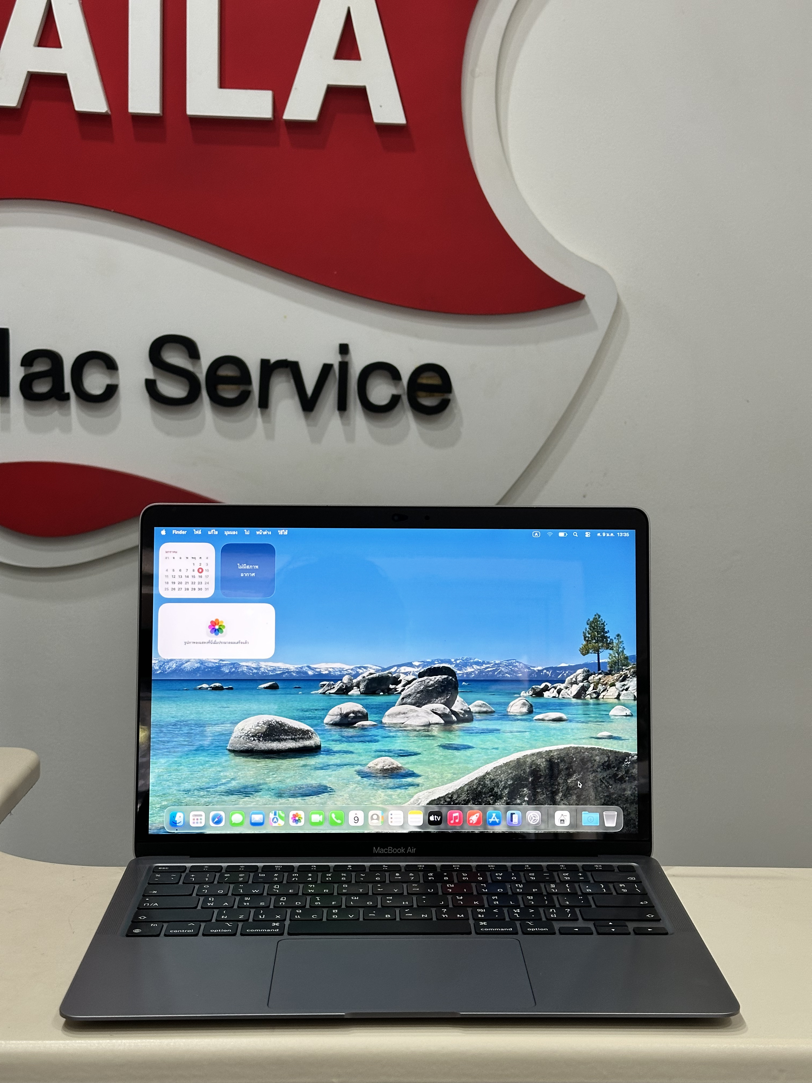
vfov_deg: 39.7
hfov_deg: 30.3
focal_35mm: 48
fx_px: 1501
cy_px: 542
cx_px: 406
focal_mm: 6.86
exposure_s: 1/70
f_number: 1.78
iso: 80
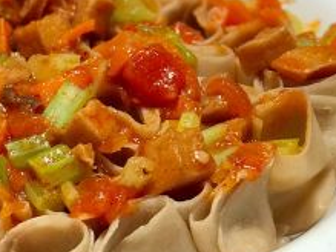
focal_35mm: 182
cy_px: 154
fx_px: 1766
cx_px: -28
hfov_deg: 10.7
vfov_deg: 8.1
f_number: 2.8
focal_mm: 6.6
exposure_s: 1/50
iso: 50
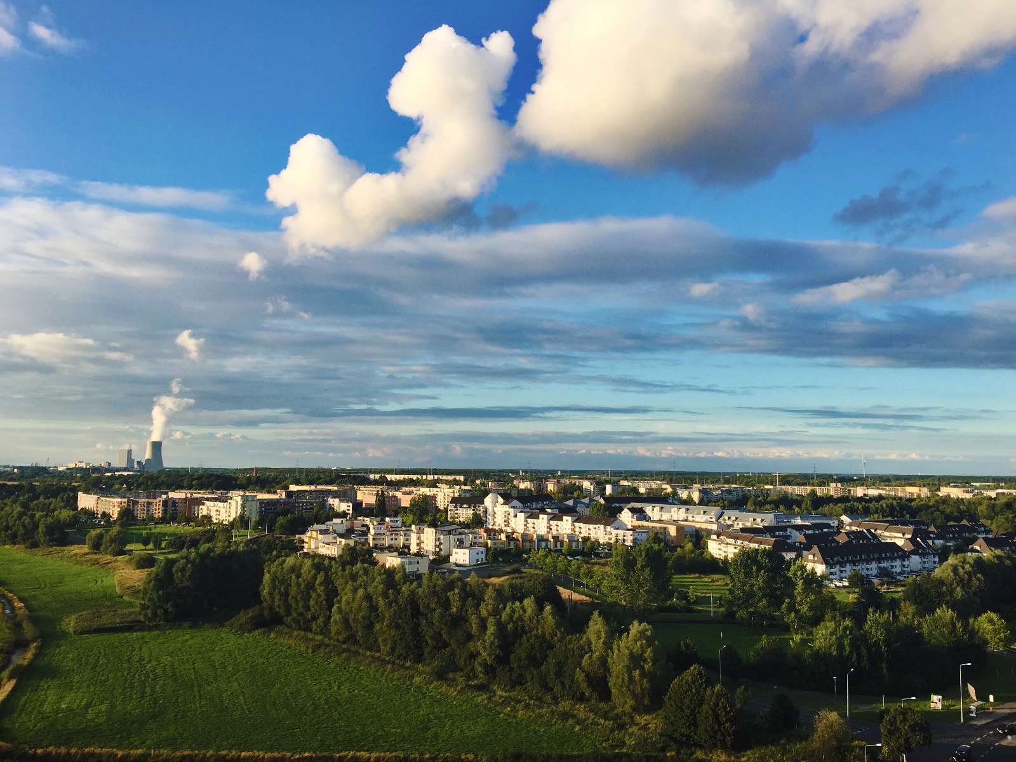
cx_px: 508
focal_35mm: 29
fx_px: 851
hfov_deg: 61.7
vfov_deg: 48.2
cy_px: 381
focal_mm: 4.15
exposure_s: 1/1236
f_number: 2.2
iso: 32
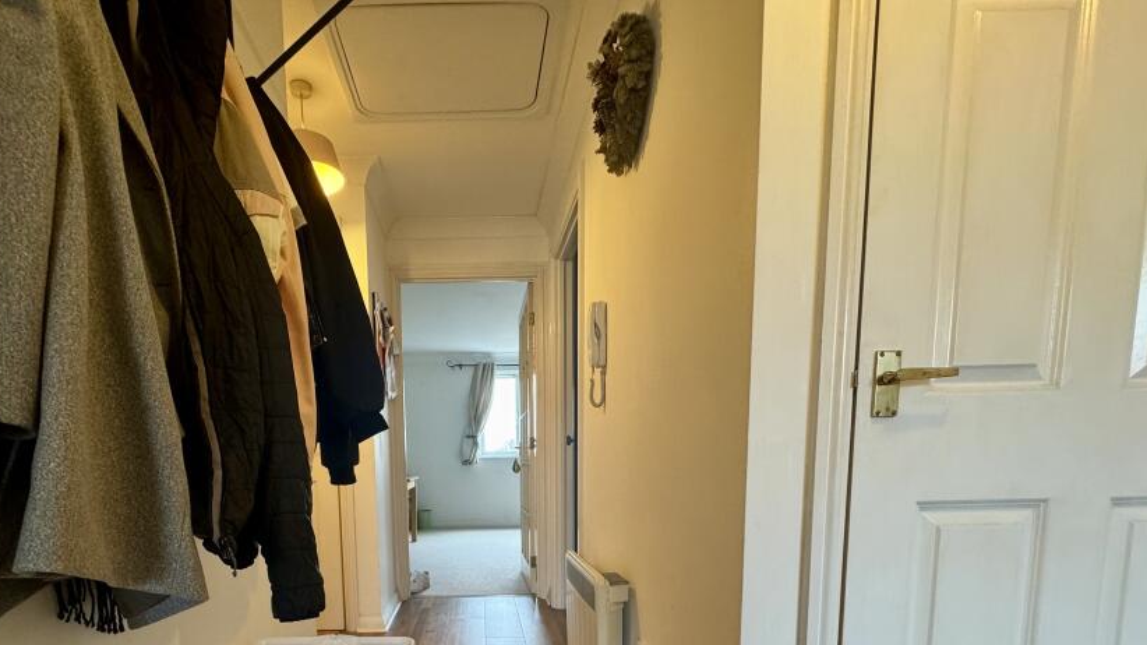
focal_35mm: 19
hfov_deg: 88.7
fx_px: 578
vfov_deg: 53.6
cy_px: 535
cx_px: 470
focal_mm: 2.22
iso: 250
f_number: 2.2
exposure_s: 1/50
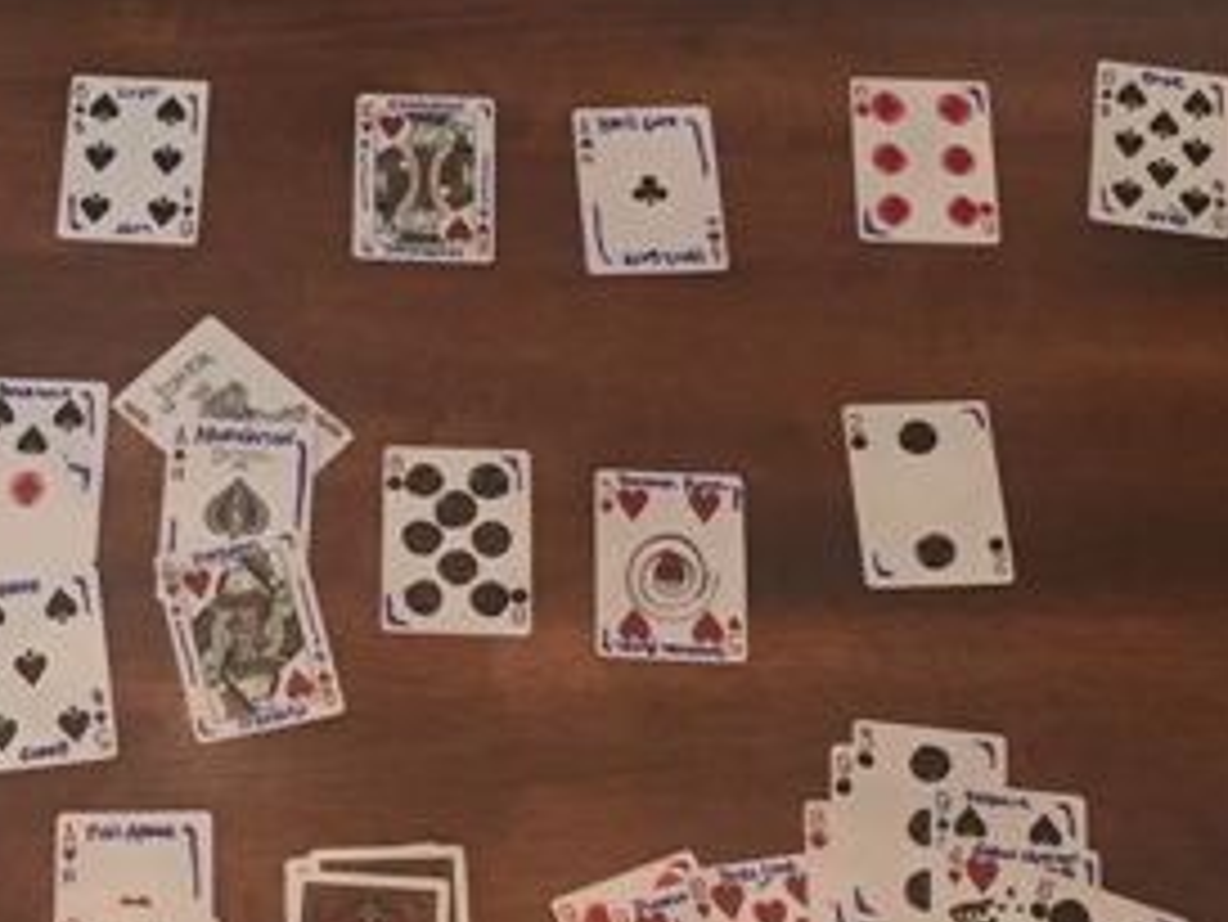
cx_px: 319
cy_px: 504
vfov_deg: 17.4
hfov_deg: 22.8
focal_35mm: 85
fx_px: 3017
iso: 160
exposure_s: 1/30
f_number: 2.2
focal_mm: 4.15
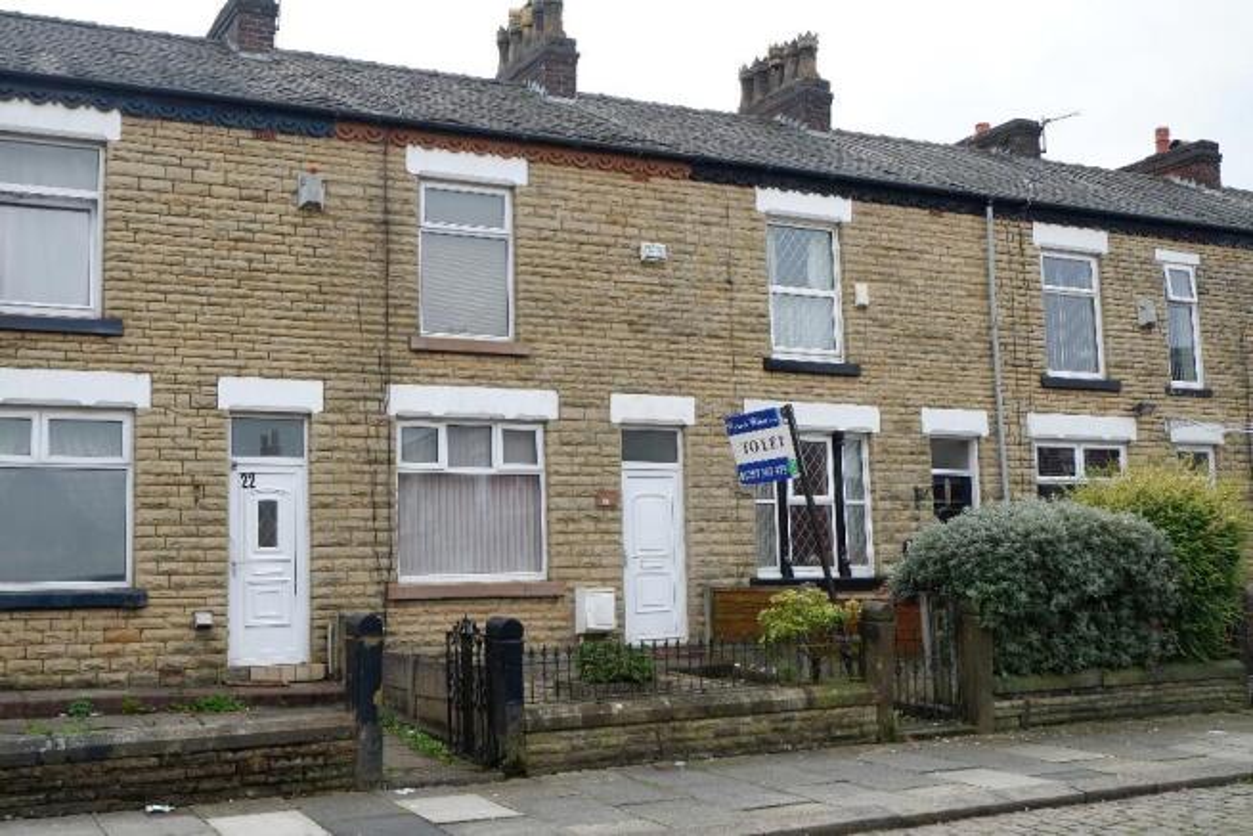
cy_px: 418
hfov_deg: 46.4
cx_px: 626
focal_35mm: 42
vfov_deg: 31.9
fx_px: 1462
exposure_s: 1/140
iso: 200
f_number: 6.4
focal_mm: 28.2
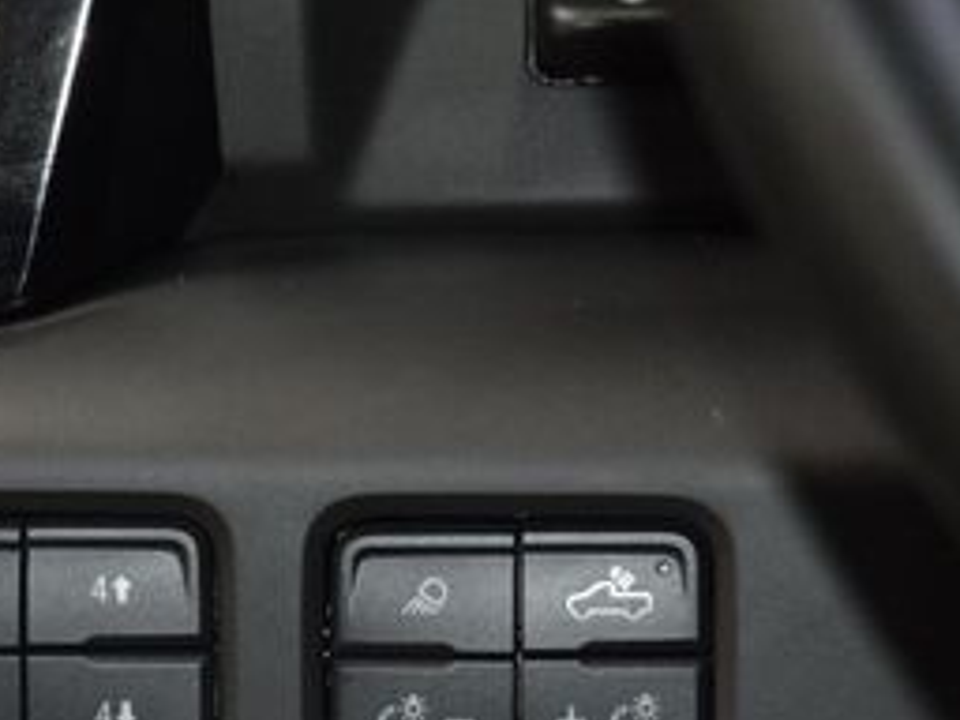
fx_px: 6989
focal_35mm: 252
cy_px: 647
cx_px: 214
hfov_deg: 7.8
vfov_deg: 5.9
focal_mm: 70
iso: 2000
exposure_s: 1/50
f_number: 4.5
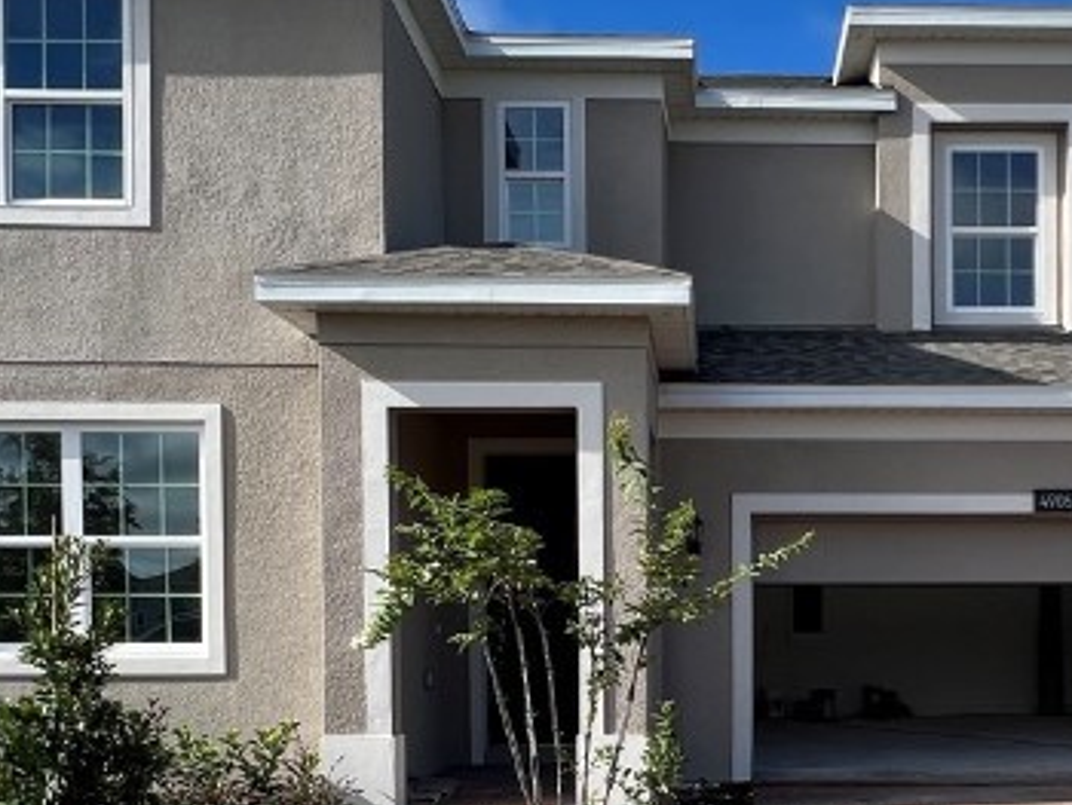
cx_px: 769
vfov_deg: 36.4
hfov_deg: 47.6
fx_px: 1178
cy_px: 655
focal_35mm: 38
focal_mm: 1.57
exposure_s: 1/960
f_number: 1.8
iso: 32
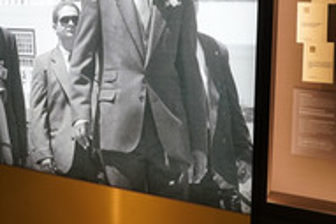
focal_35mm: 66
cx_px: 45
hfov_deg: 29.5
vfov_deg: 20.1
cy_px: 16
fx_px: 615
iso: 1250
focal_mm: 28
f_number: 7.1
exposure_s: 1/100
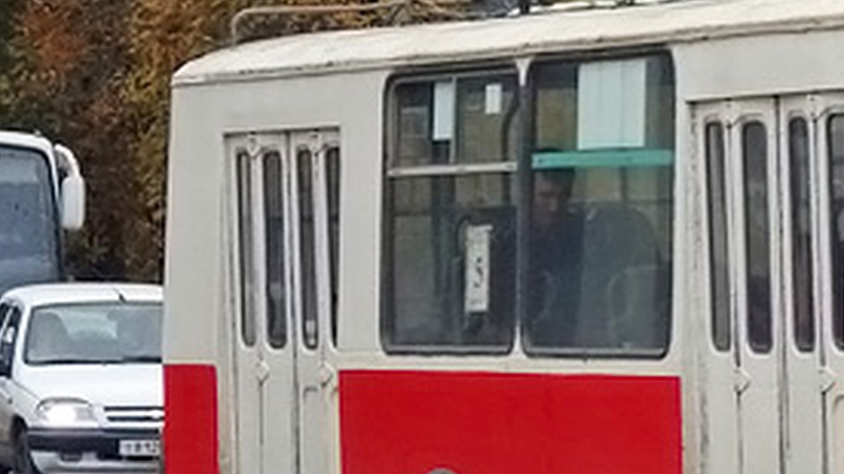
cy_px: -24
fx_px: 6219
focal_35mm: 278
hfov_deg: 7.5
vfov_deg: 4.4
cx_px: 1566
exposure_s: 1/500
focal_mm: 22.74
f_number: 3.5
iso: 250
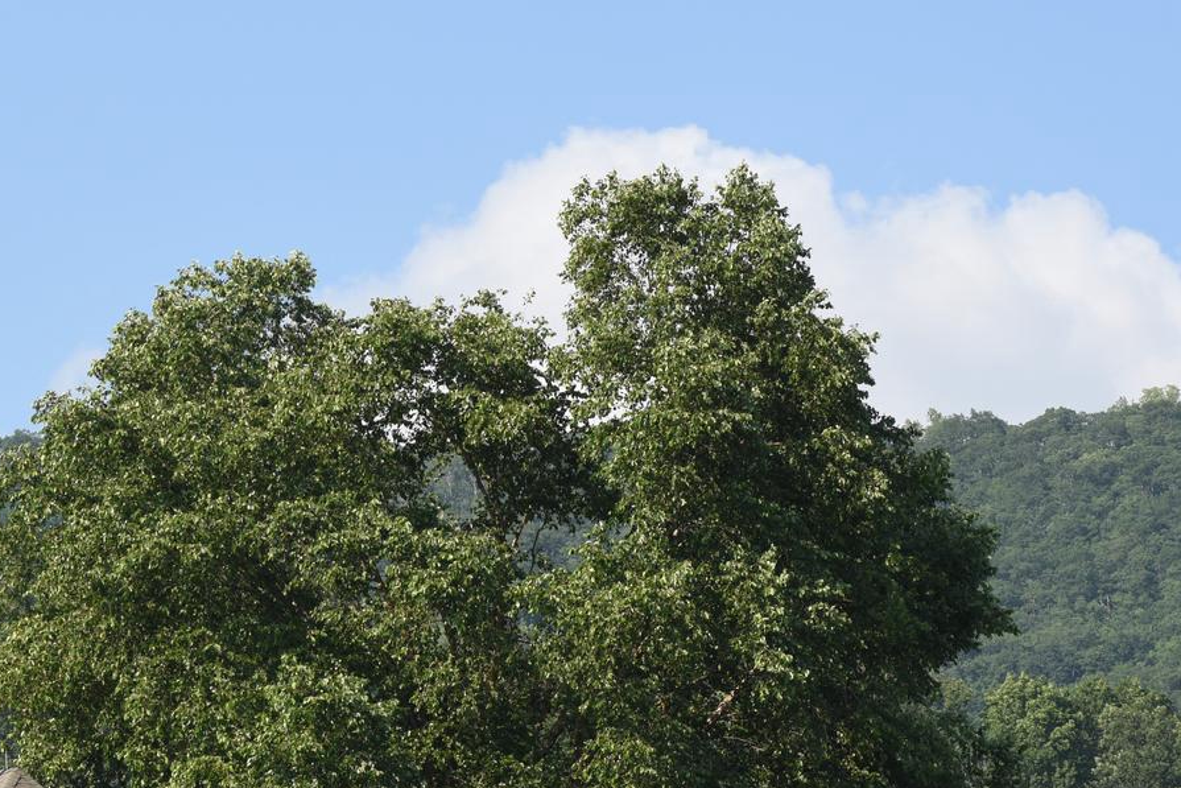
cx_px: 42
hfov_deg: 11.1
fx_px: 6004
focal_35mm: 183
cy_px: 574
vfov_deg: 7.5
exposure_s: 1/200
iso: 100
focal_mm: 80
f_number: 8
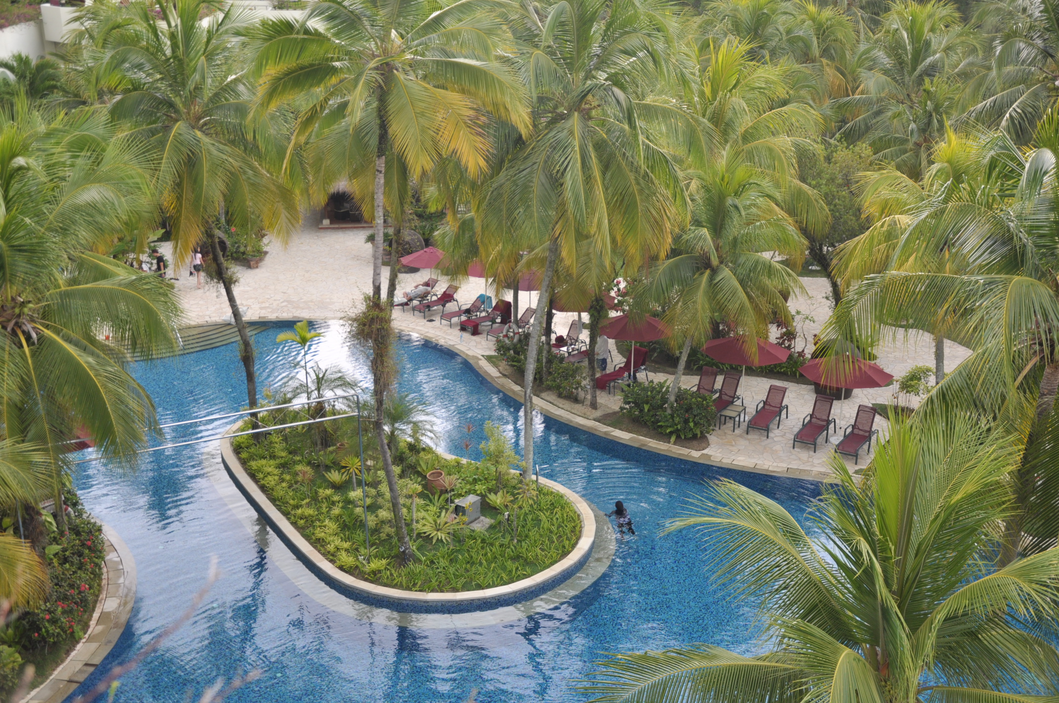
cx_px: 530
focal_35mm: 39
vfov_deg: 34.1
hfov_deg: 49.6
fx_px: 1146
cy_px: 352
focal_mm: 26
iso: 200
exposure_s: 1/100
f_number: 4
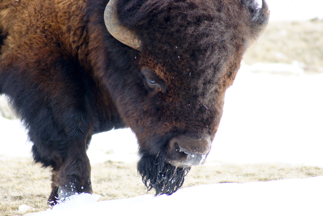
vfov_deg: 3.1
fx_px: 4037
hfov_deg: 4.6
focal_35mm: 450
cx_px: 162
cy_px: 108
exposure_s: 1/500
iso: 500
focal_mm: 300
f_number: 5.6
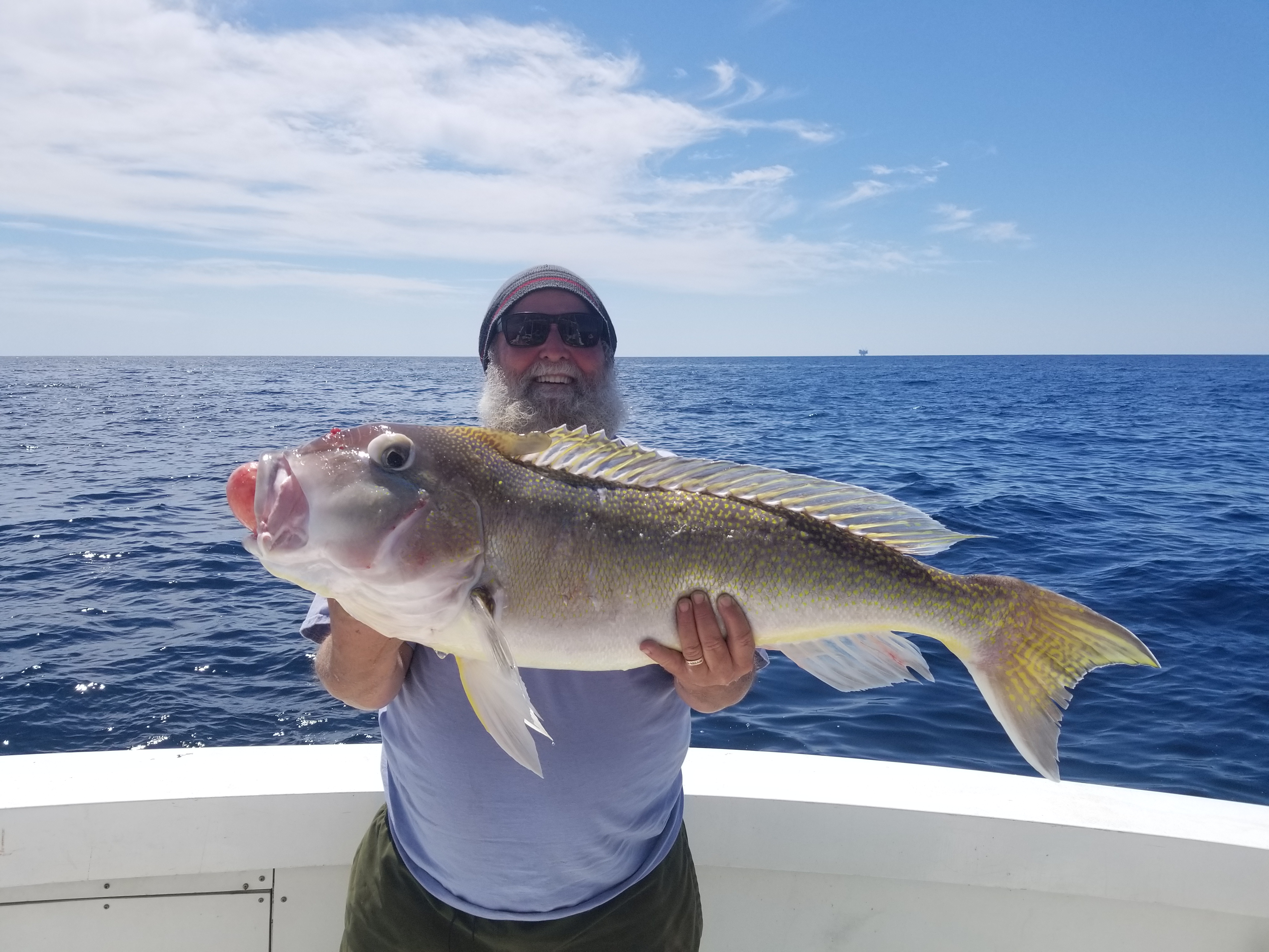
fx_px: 953
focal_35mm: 26
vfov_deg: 53.1
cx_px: 634
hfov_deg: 67.3
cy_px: 476
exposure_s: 1/3528
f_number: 1.7
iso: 50
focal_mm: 4.25
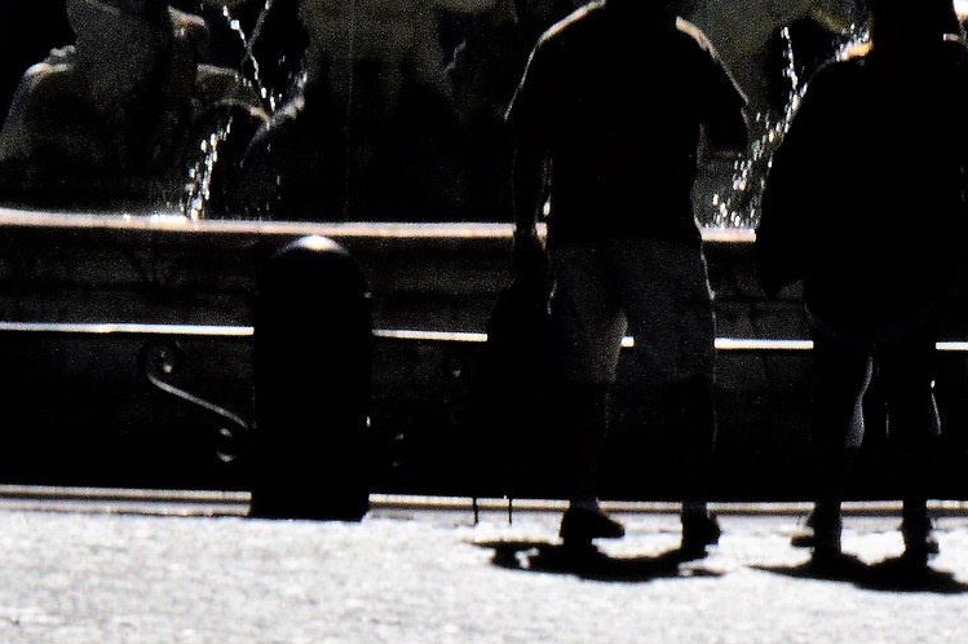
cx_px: 668
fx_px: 13556
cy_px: 949
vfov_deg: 2.7
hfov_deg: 4.1
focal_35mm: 505
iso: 800
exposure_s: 1/500
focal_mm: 105
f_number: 36
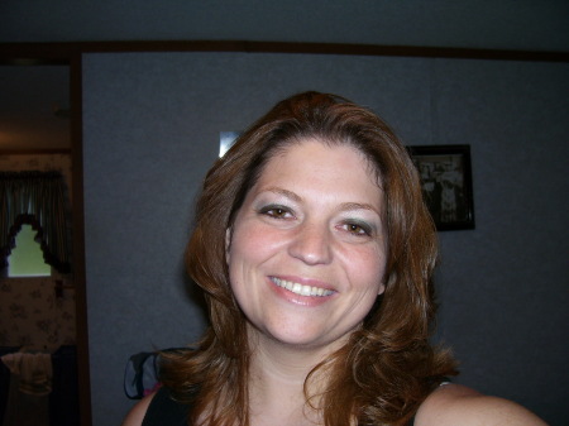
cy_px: 213
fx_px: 559
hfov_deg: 54.0
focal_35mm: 34
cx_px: 284
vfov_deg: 41.8
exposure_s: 1/60
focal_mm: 5.6
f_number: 2.7
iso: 80
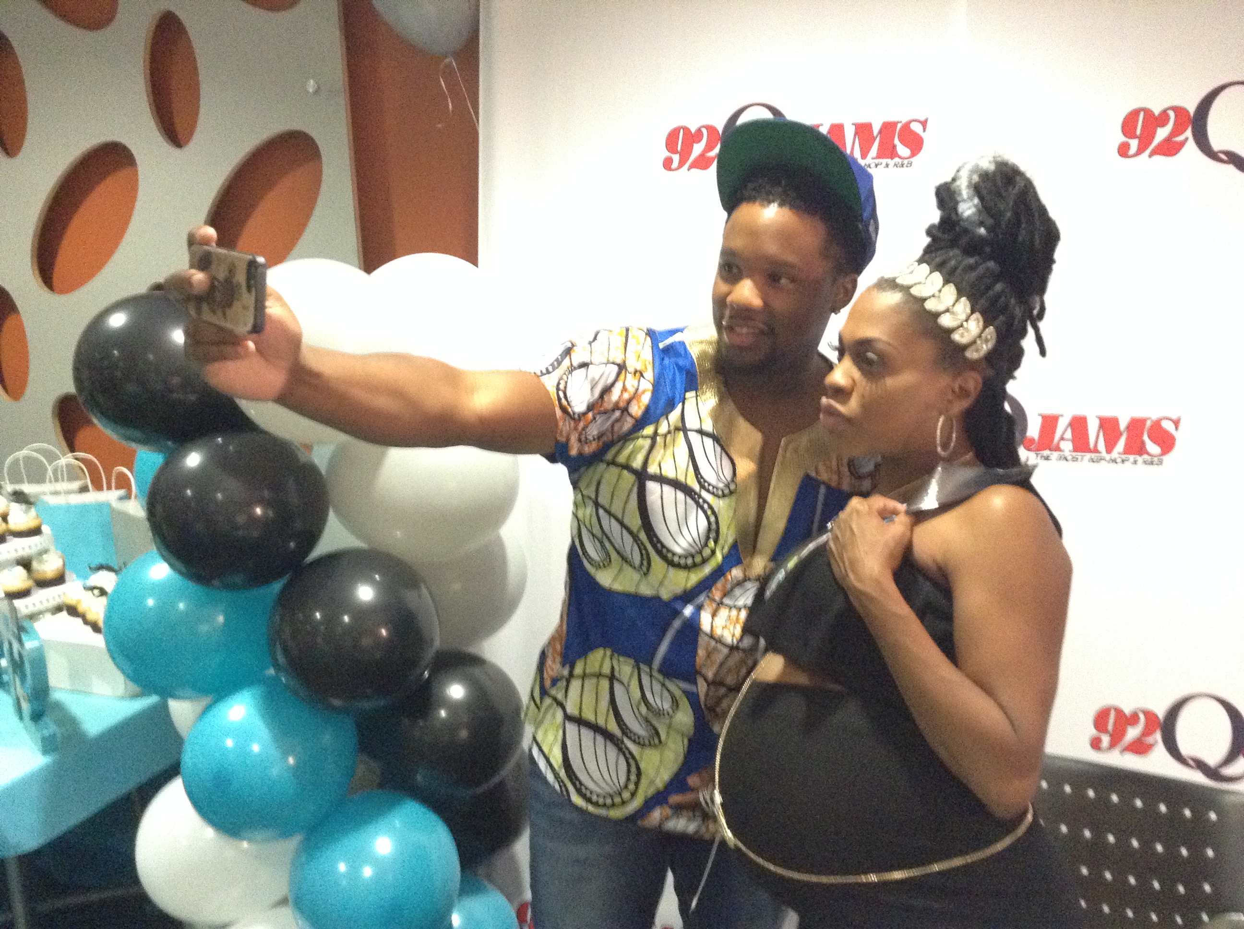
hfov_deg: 55.4
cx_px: 622
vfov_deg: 42.8
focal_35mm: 33
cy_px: 464
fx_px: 1184
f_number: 2.4
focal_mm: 3.3
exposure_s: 1/17
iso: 400
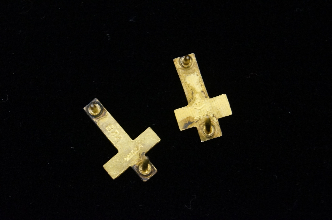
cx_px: 166
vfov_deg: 16.5
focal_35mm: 82
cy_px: 110
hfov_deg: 24.7
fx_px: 760
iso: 3200
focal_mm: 55
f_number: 5.6
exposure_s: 1/30
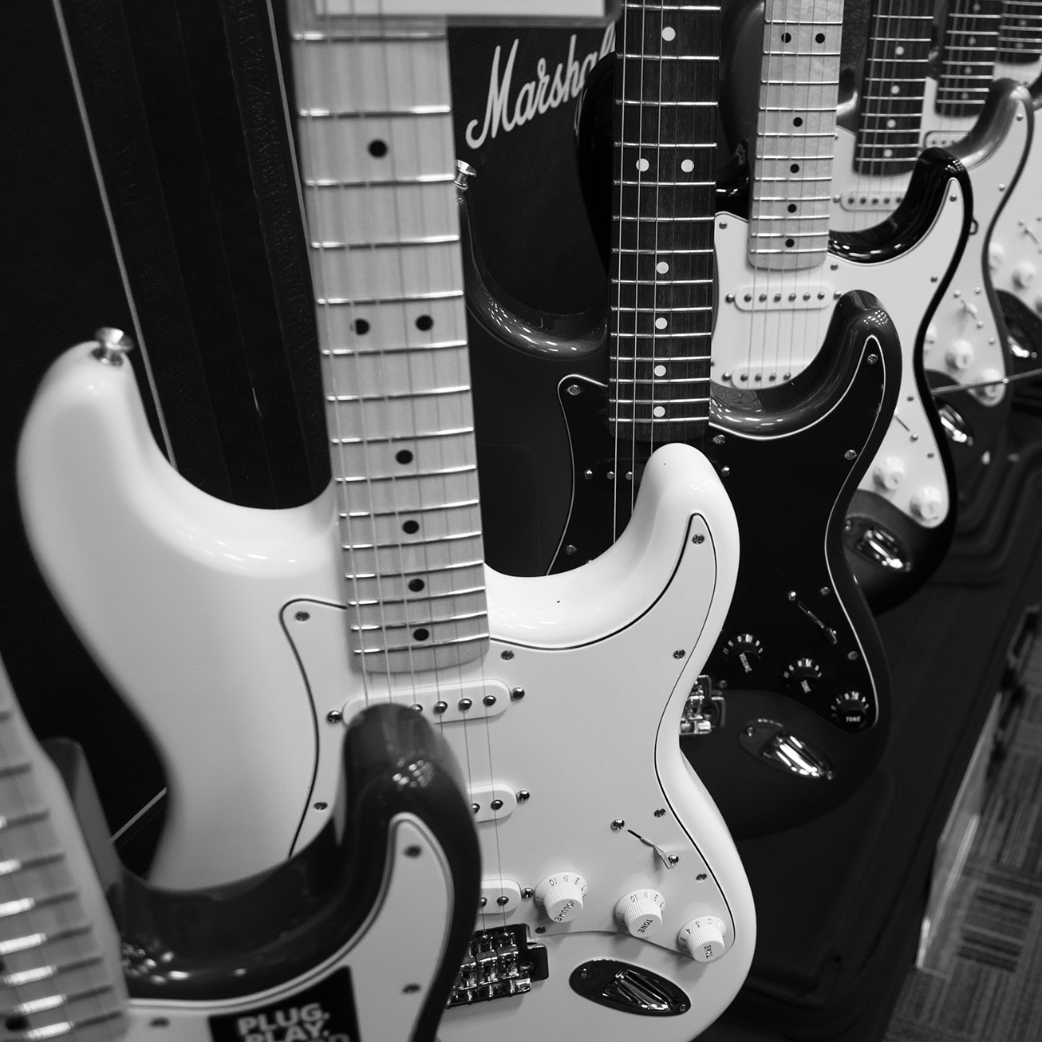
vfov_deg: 42.8
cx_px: 795
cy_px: 530
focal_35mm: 39
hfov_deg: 41.4
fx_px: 1328
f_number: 4
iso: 400
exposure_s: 1/30
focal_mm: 20
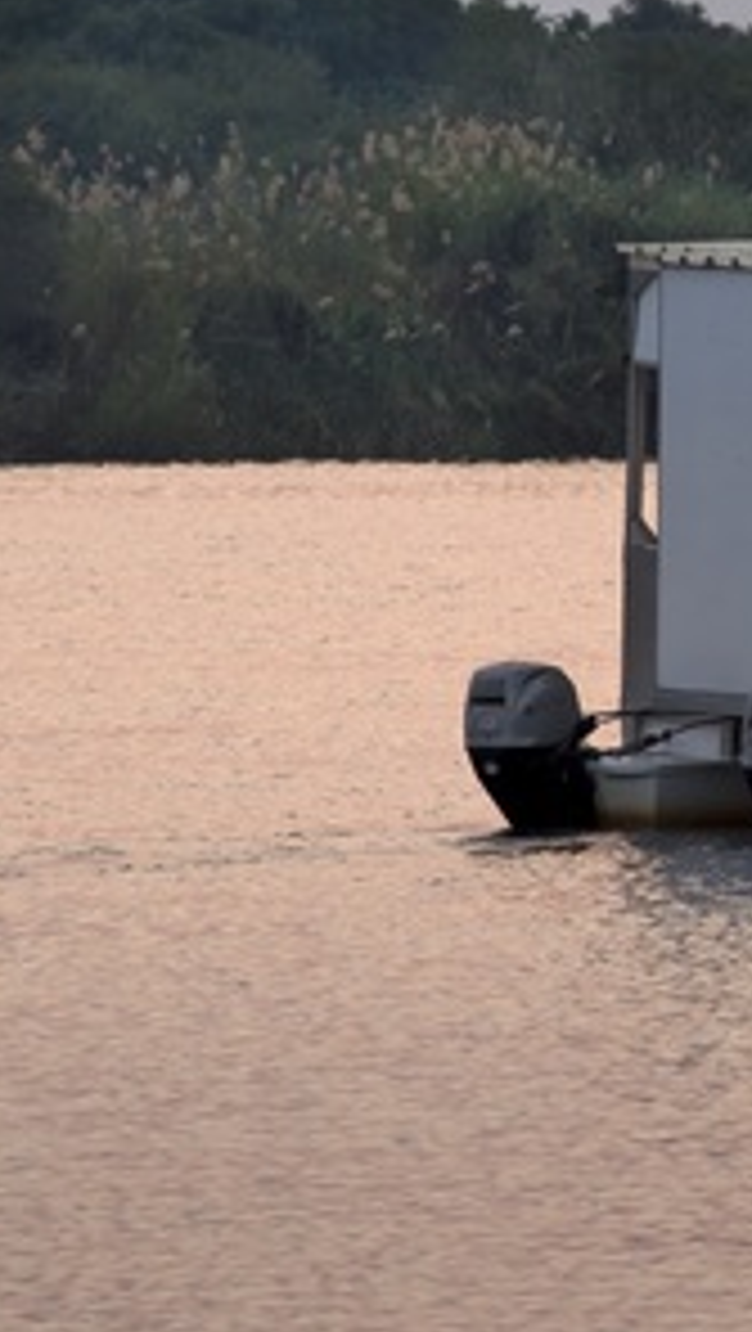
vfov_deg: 3.6
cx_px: 1684
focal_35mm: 601
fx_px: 21256
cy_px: 268
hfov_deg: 2.0
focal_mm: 200
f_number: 8
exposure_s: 1/60
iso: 200
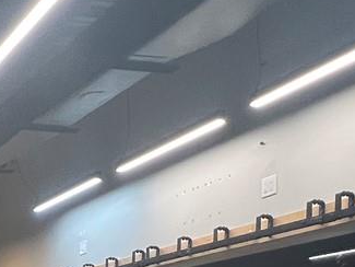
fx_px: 657
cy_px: 414
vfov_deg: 19.6
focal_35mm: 64
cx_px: -119
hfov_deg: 25.6
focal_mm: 1.57
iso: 160
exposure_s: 1/120
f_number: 1.8
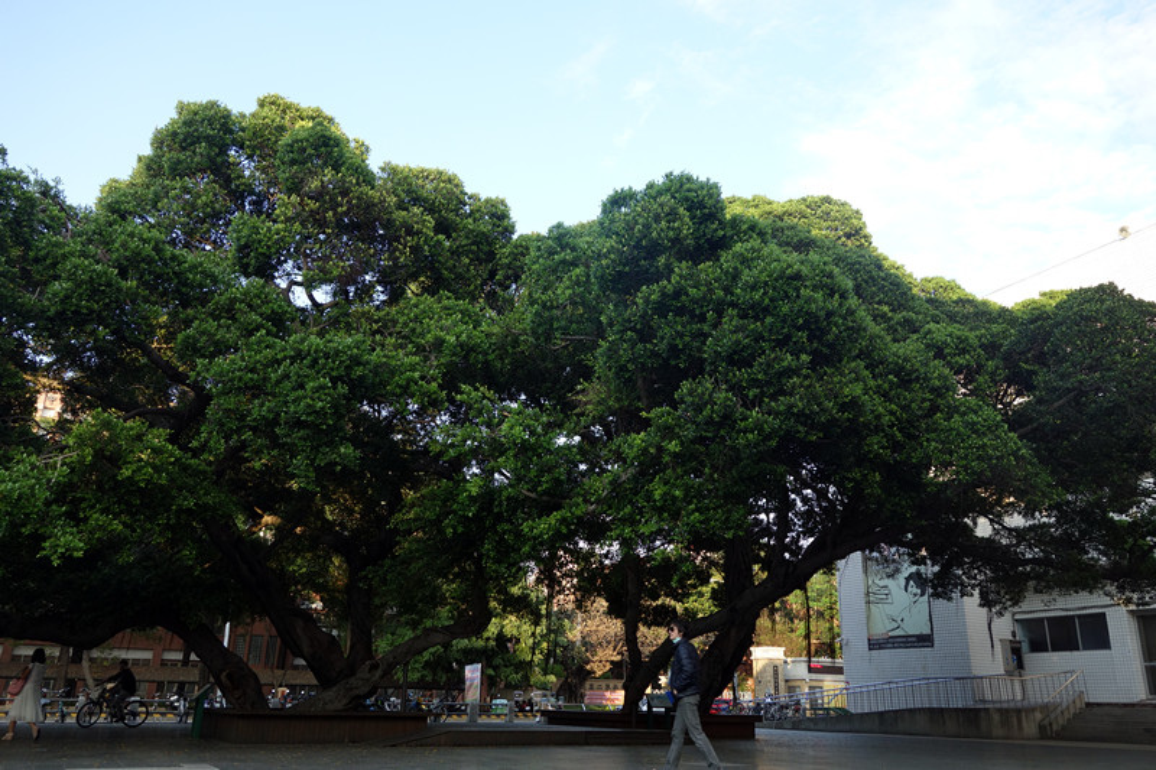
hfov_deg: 65.5
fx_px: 899
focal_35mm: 28
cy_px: 385
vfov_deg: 46.4
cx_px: 578
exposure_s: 1/100
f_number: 4.5
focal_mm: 10.4
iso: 125
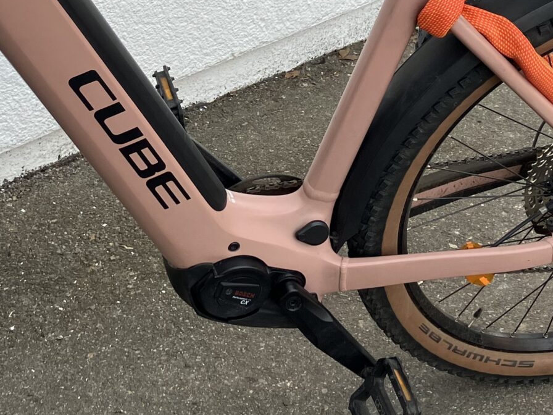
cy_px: -18
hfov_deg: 24.2
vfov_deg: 17.9
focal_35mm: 80
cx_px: 158
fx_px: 1278
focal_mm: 3.99
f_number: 1.8
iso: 32
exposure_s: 1/292
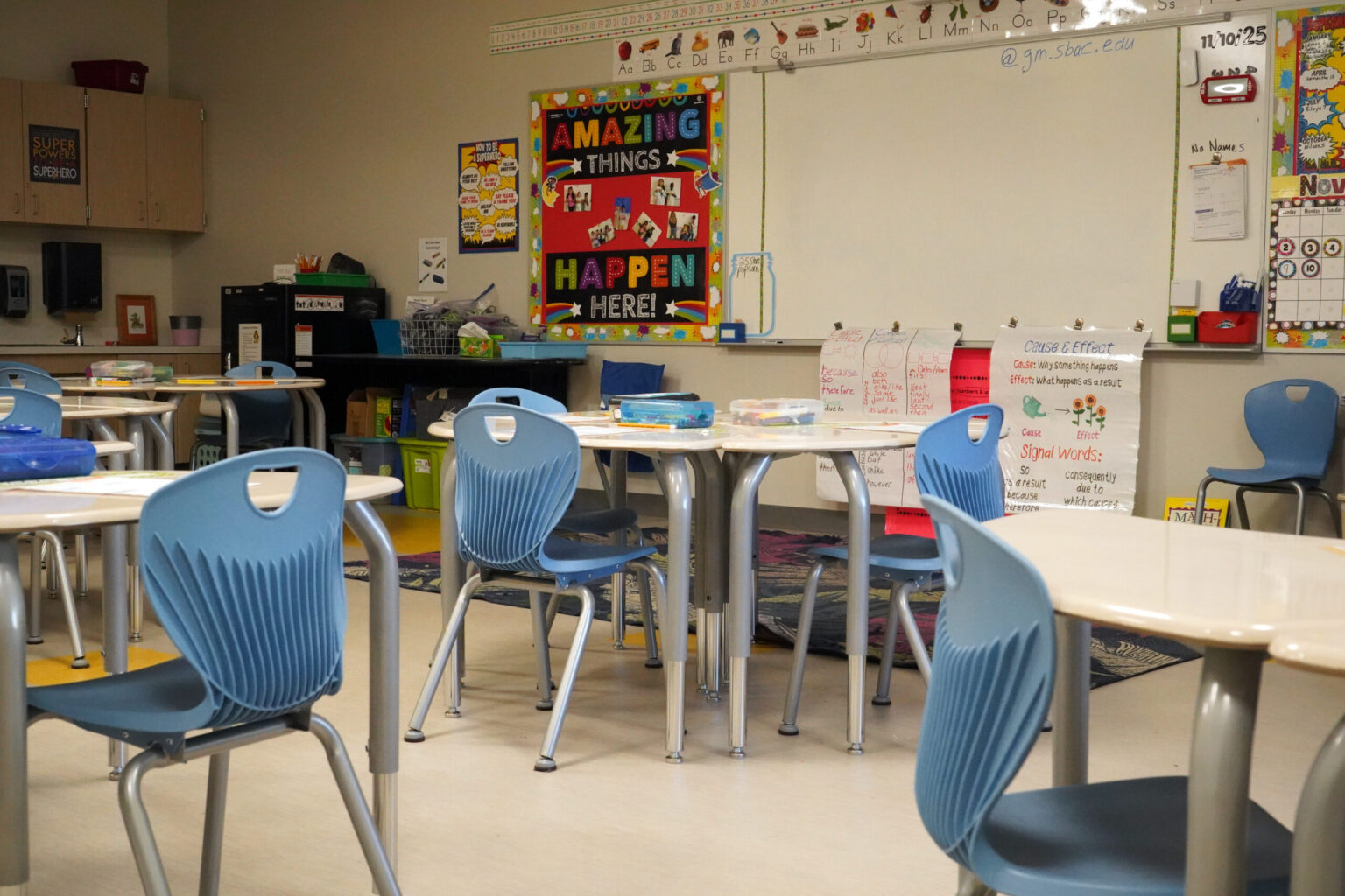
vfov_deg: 30.5
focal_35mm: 44
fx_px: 1644
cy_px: 448
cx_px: 672
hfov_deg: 44.5
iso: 12800
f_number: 9
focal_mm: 44
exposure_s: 1/200
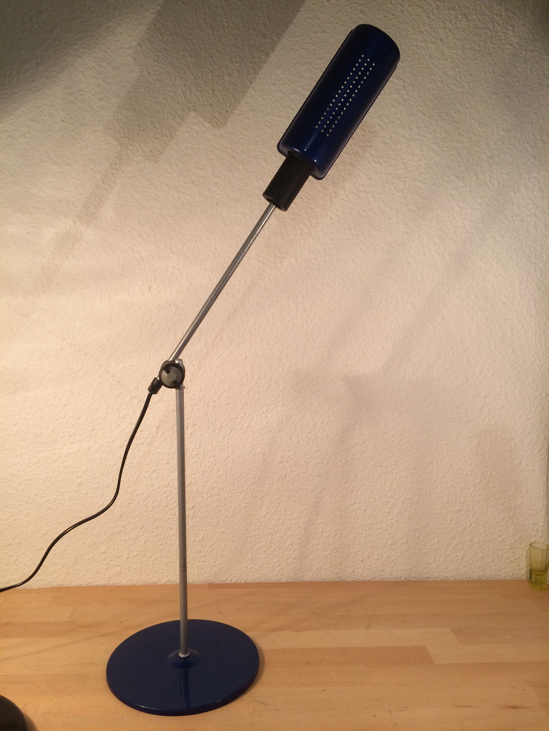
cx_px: 274
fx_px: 613
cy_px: 366
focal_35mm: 29
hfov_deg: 48.2
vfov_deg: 61.7
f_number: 2.2
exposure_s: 1/33
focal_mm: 4.15
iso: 50
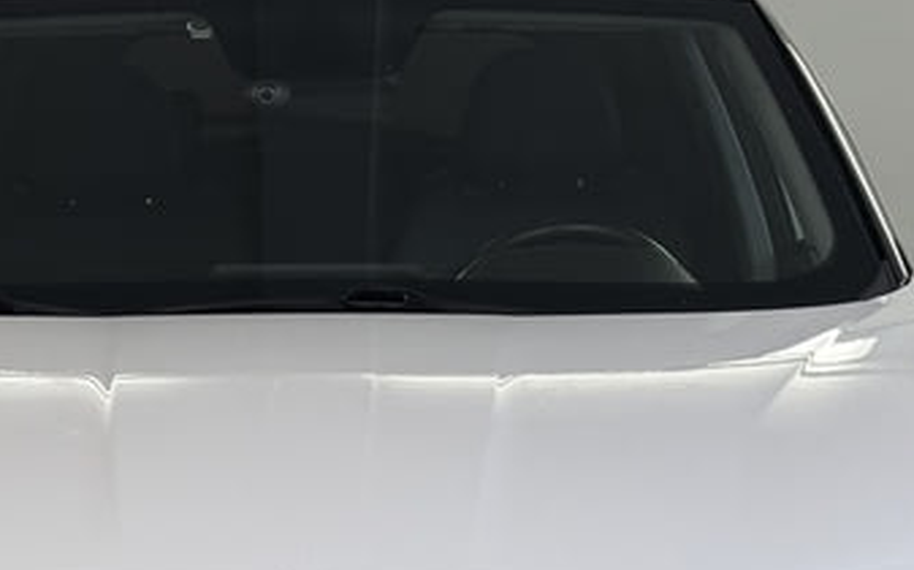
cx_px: 301
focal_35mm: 136
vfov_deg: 9.5
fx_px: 3385
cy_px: 590
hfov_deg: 15.3
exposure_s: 1/134
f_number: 1.78
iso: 50
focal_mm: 6.76
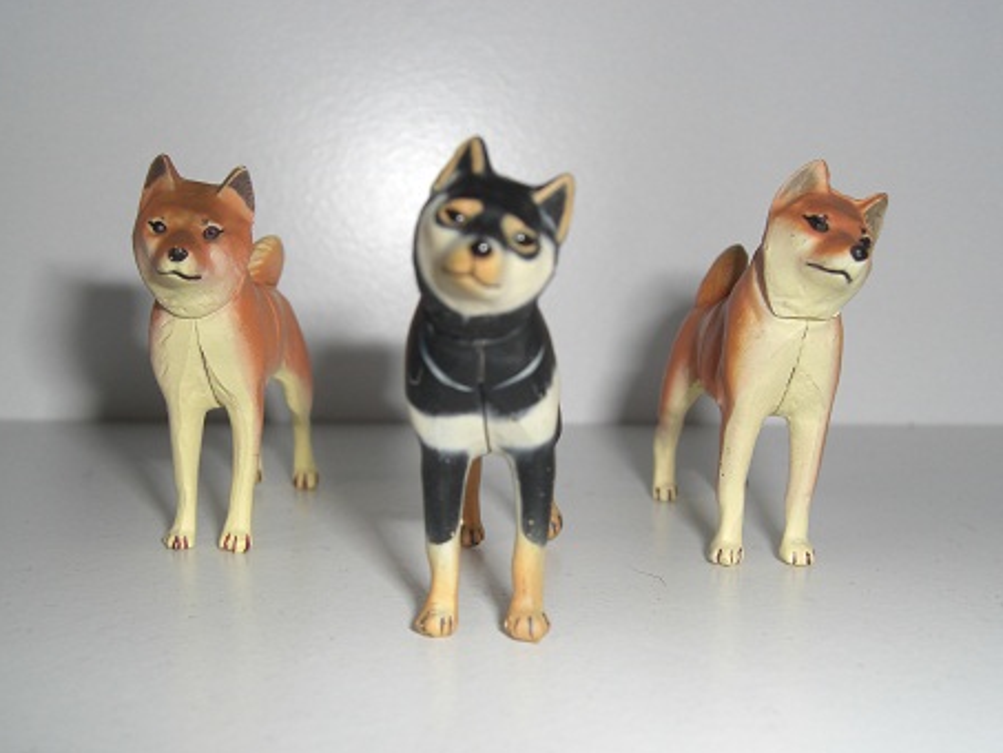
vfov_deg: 30.9
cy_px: 416
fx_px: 1362
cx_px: 489
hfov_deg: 40.4
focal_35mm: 47
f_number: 4
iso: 80
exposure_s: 1/60
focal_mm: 7.9
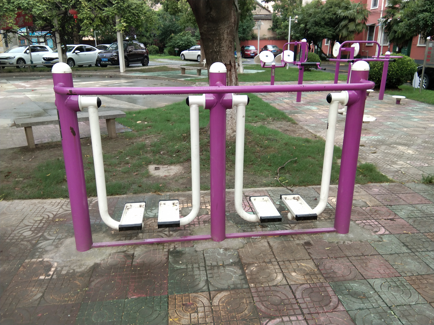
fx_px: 389
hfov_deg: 58.4
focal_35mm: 31
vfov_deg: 45.4
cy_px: 162
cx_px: 217
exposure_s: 1/50
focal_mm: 3.69
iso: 100
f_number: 2.2
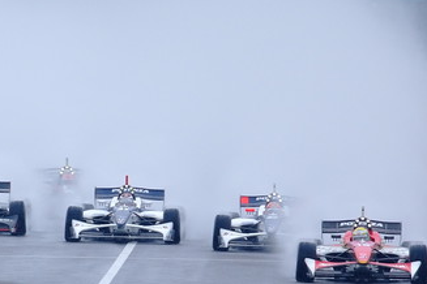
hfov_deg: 2.1
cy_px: 112
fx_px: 11765
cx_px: 107
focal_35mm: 992
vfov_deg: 1.4
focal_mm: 300
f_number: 8
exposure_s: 1/500
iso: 400
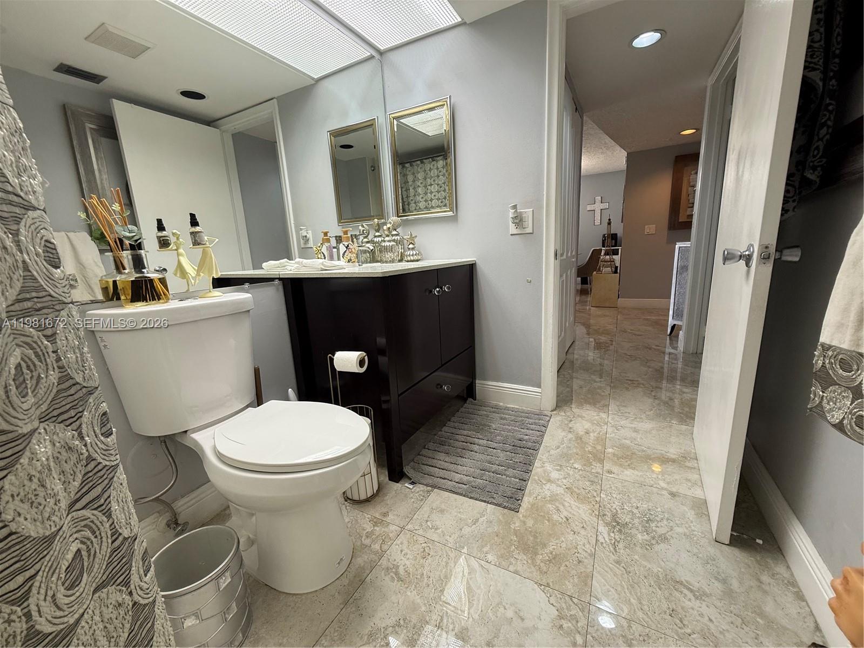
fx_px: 349
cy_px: 324
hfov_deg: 102.1
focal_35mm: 14
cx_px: 432
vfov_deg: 85.7
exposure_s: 1/120
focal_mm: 2.22
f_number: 2.2
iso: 125
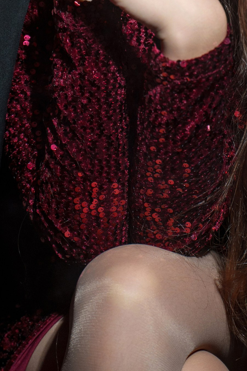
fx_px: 2346
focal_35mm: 228
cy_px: 27
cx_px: 146
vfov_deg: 9.0
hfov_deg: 6.0
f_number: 2.8
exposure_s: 1/400
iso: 500
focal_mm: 75
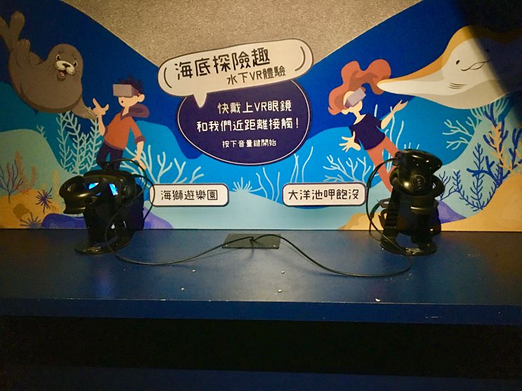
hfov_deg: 61.7
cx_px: 261
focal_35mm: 29
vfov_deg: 48.2
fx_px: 437
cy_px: 196
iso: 80
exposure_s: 1/4
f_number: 2.2
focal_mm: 4.15
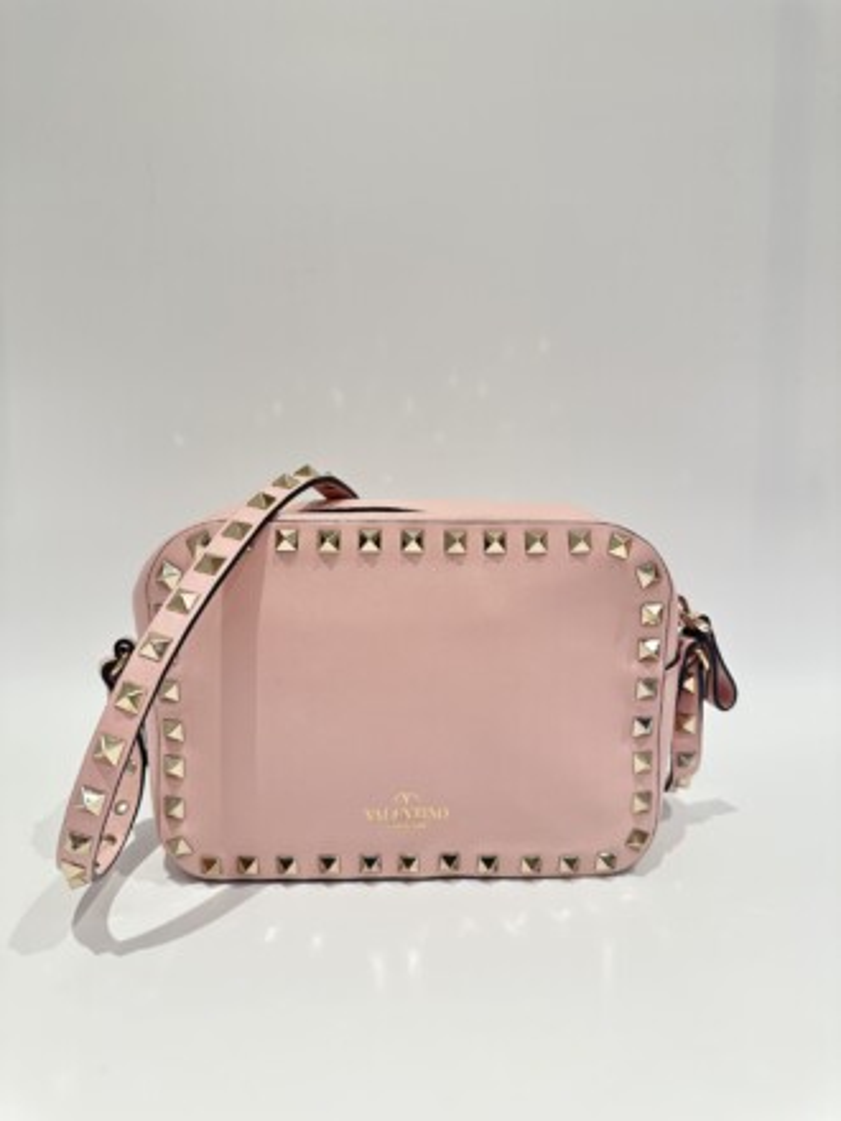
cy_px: 560
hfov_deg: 56.8
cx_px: 420
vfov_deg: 71.6
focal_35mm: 24
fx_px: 777
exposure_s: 1/50
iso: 160
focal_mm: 6.86
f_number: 1.78
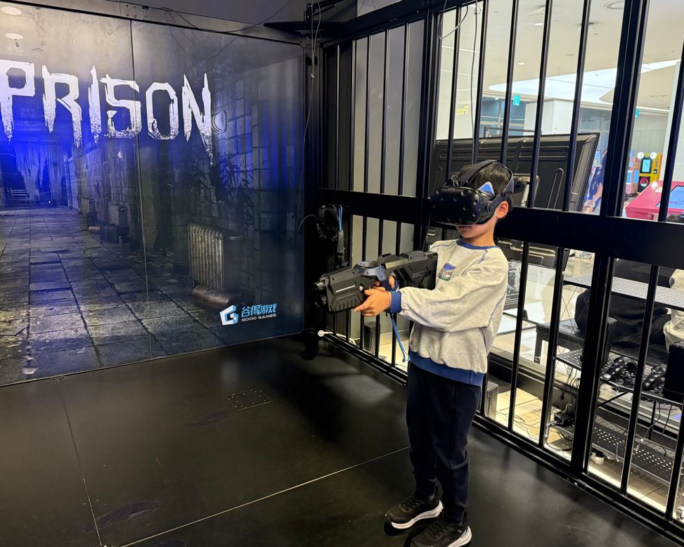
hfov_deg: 66.0
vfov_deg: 54.9
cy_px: 278
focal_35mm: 26
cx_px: 354
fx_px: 526
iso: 640
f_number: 1.78
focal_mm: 6.76
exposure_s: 1/60
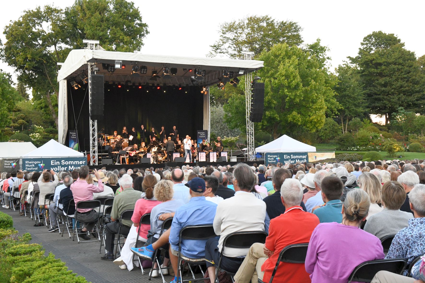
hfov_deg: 41.1
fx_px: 567
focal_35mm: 48
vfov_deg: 28.1
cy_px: 142
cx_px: 212
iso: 6400
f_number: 11
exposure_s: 1/160
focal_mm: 48
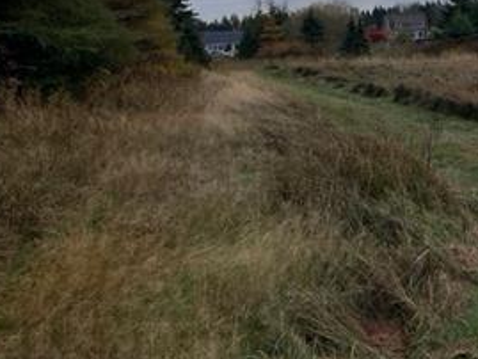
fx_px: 787
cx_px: 546
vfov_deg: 24.0
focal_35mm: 57
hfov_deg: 29.8
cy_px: -37
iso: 80
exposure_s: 1/1212
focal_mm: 6.86
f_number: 1.78
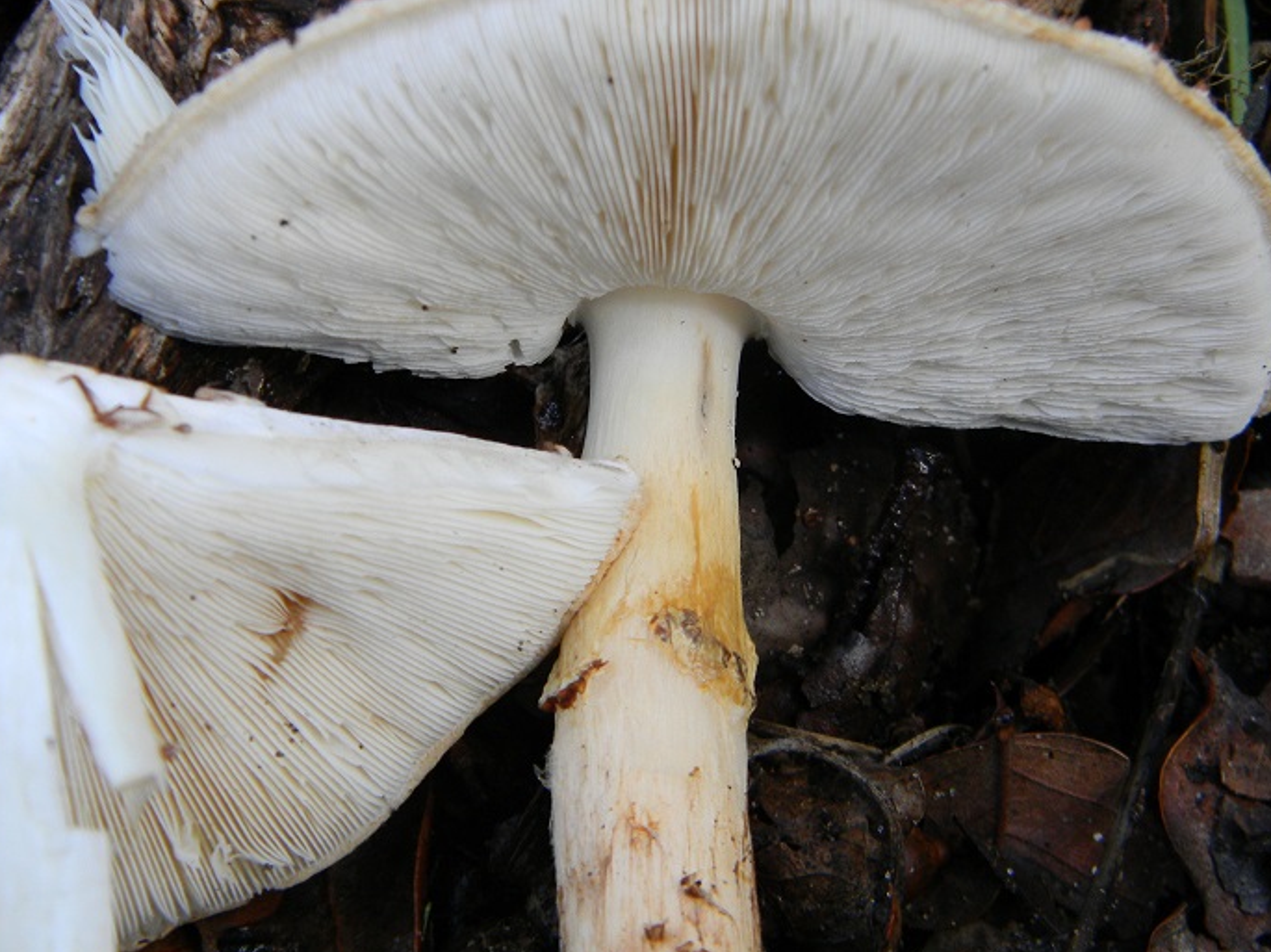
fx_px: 3560
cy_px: 405
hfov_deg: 20.2
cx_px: 718
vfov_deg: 15.2
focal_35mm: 97
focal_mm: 15.1
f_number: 4.5
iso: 115
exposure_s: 1/29.3
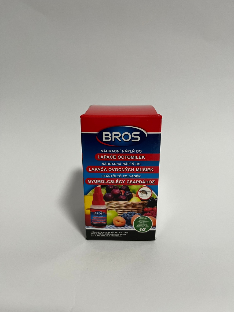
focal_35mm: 26
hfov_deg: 53.1
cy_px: 156
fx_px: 234
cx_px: 117
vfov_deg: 67.3
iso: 125
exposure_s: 1/50
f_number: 1.6
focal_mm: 5.1
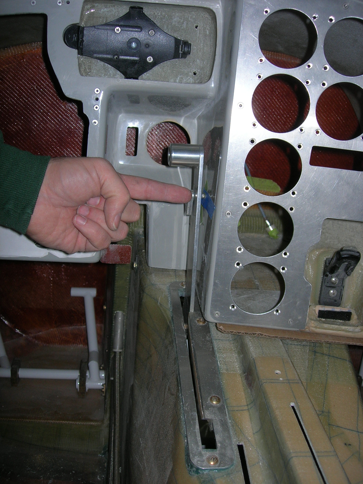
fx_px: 531
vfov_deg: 49.0
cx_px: 182
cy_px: 242
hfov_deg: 37.7
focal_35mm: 38
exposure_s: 1/60.1
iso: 64
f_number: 2.8
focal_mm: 7.8
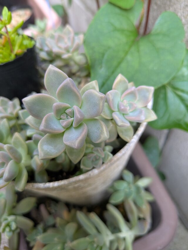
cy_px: 125
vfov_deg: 69.4
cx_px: 94
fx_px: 181
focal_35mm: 25
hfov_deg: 54.9
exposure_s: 1/100
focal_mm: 5.43
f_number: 1.89
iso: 154
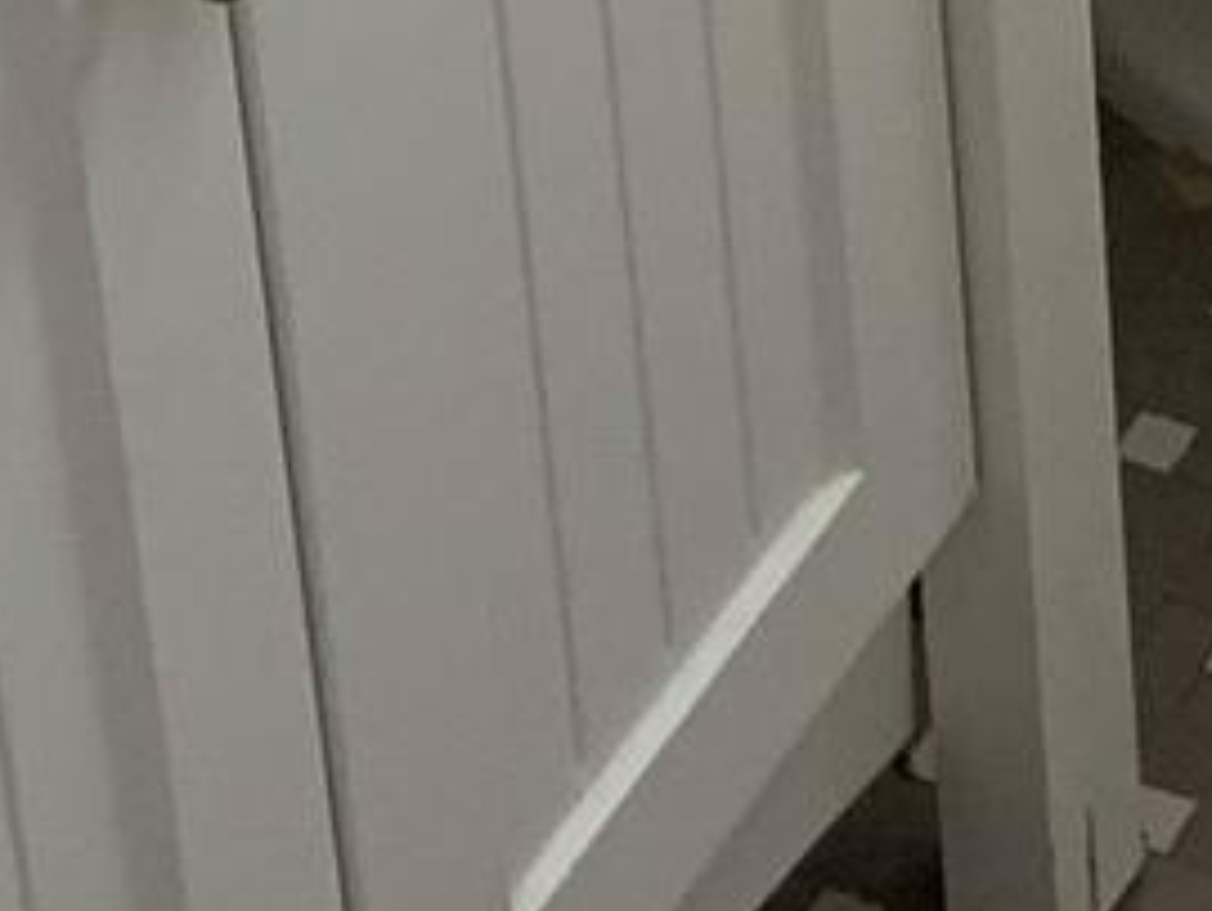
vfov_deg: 7.0
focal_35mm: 197
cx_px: 1737
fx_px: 6904
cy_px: -1476
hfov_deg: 9.8
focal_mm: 4.2
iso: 100
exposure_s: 1/60
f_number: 1.8
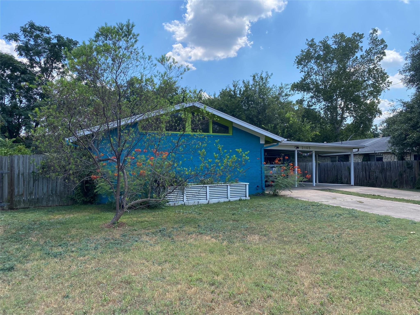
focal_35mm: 26
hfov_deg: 67.3
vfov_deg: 53.1
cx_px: 210
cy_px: 158
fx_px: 315
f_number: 1.8
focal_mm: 4.25
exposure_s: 1/1838
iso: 32
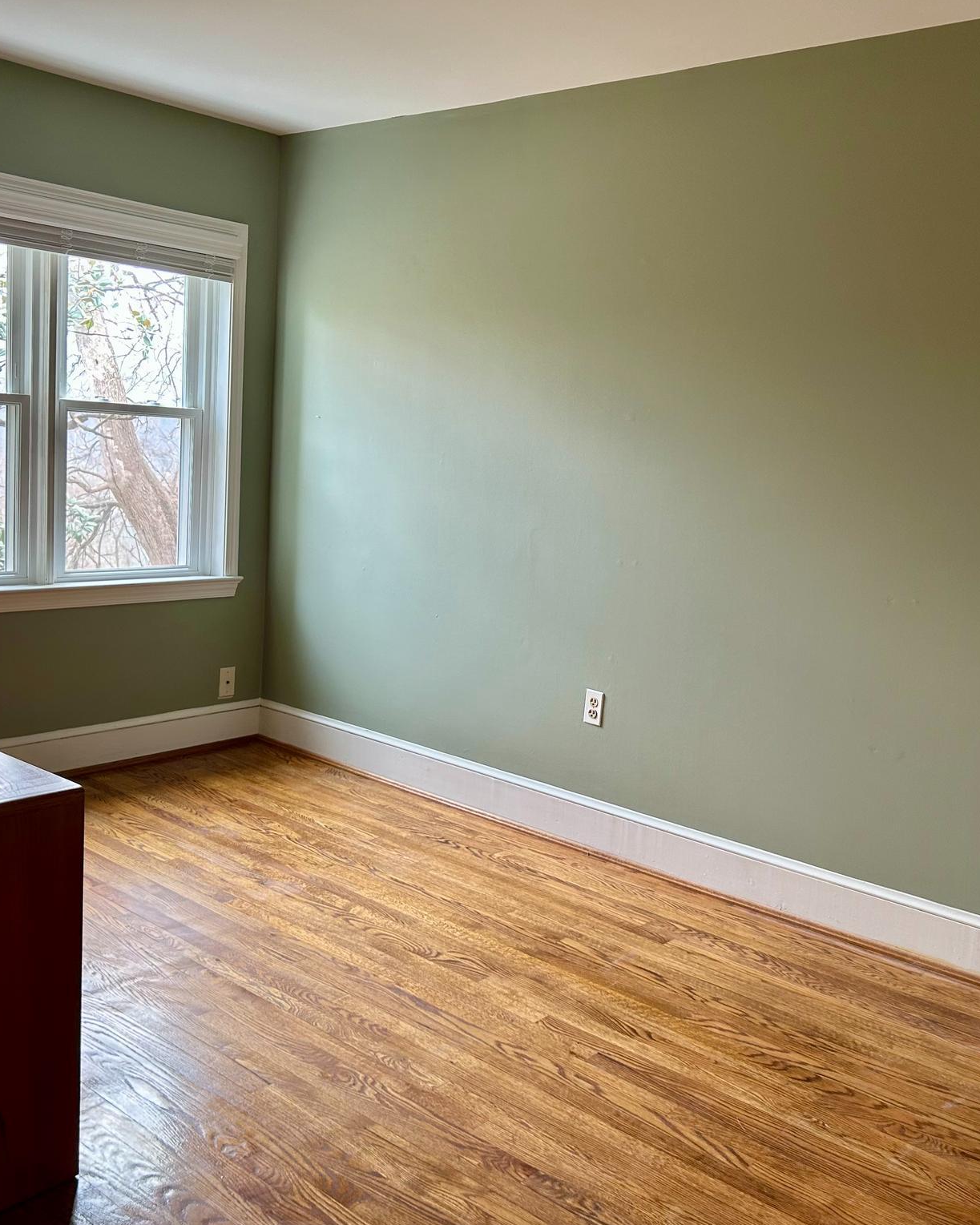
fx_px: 1233
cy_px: 612
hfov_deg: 43.3
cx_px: 464
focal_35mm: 34
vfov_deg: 52.8
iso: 80
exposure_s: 1/60
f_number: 1.5
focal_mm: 5.7
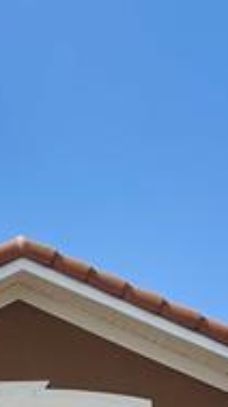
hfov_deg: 9.9
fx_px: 1239
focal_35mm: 115
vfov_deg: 16.7
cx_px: -204
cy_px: 635
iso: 50
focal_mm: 5.7
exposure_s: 1/5882
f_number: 1.5
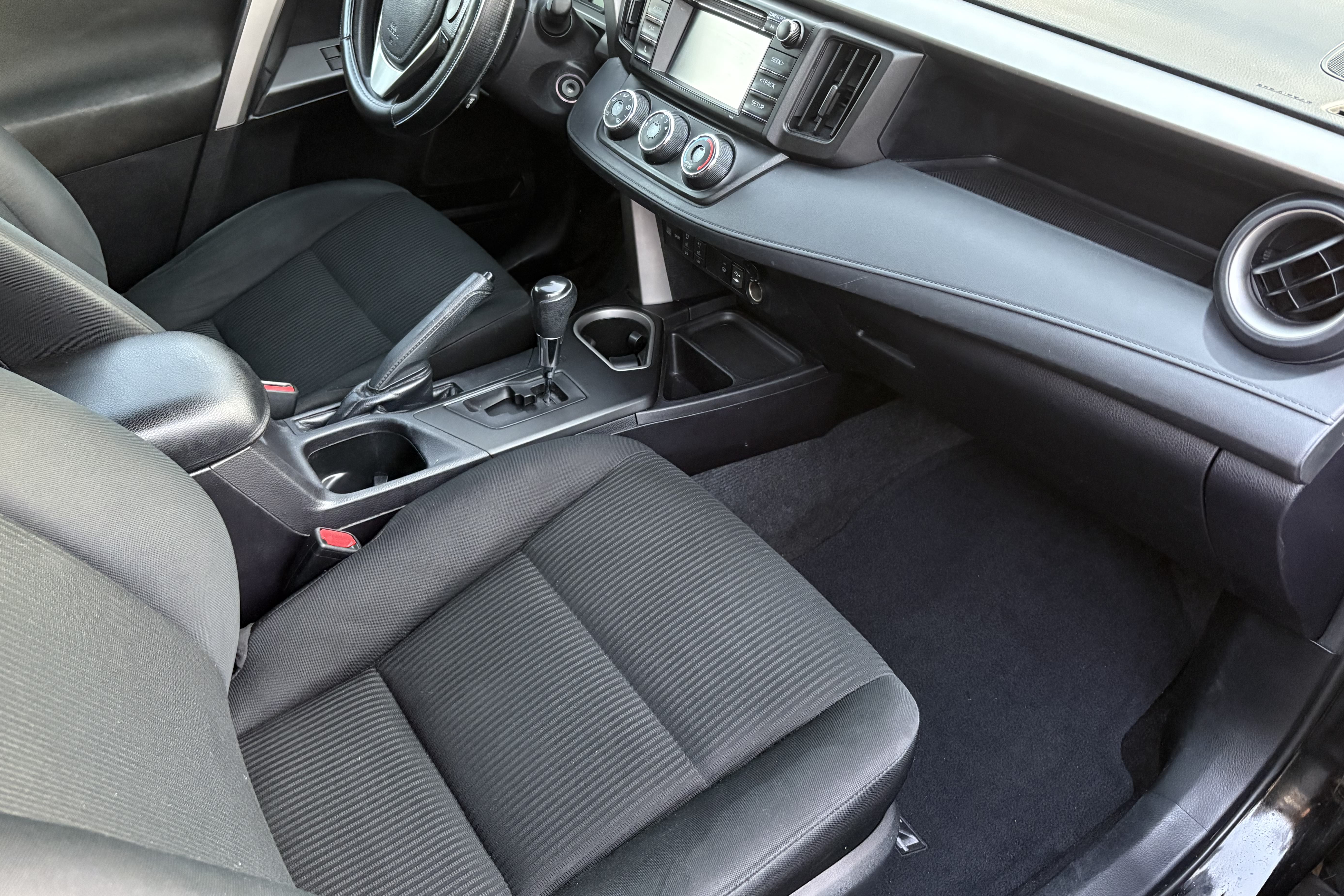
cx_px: 687
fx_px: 1045
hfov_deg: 65.5
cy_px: 396
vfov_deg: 46.3
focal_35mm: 28
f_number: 1.6
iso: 640
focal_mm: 5.96
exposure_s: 1/37
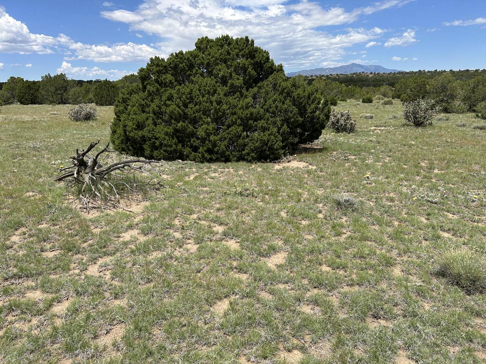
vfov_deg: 53.1
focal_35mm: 26
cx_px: 243
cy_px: 182
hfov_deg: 67.3
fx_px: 365
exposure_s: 1/4444
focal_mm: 5.7
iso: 50
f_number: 1.5
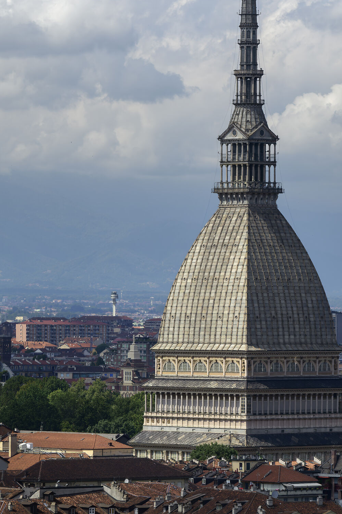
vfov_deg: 6.8
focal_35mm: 305
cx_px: 249
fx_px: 4345
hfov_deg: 4.5
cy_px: 218
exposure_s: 1/320
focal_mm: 190
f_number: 11
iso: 80
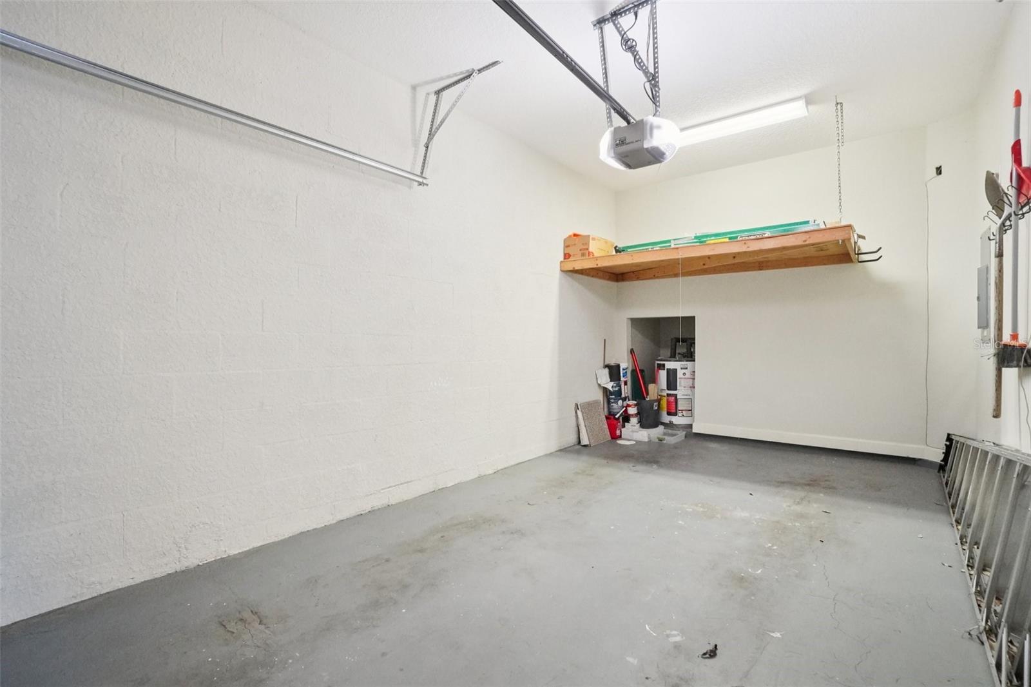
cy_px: 344
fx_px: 429
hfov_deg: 100.4
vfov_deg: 77.3
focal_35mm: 15
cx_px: 516
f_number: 8
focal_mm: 10
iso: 3200
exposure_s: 1/30
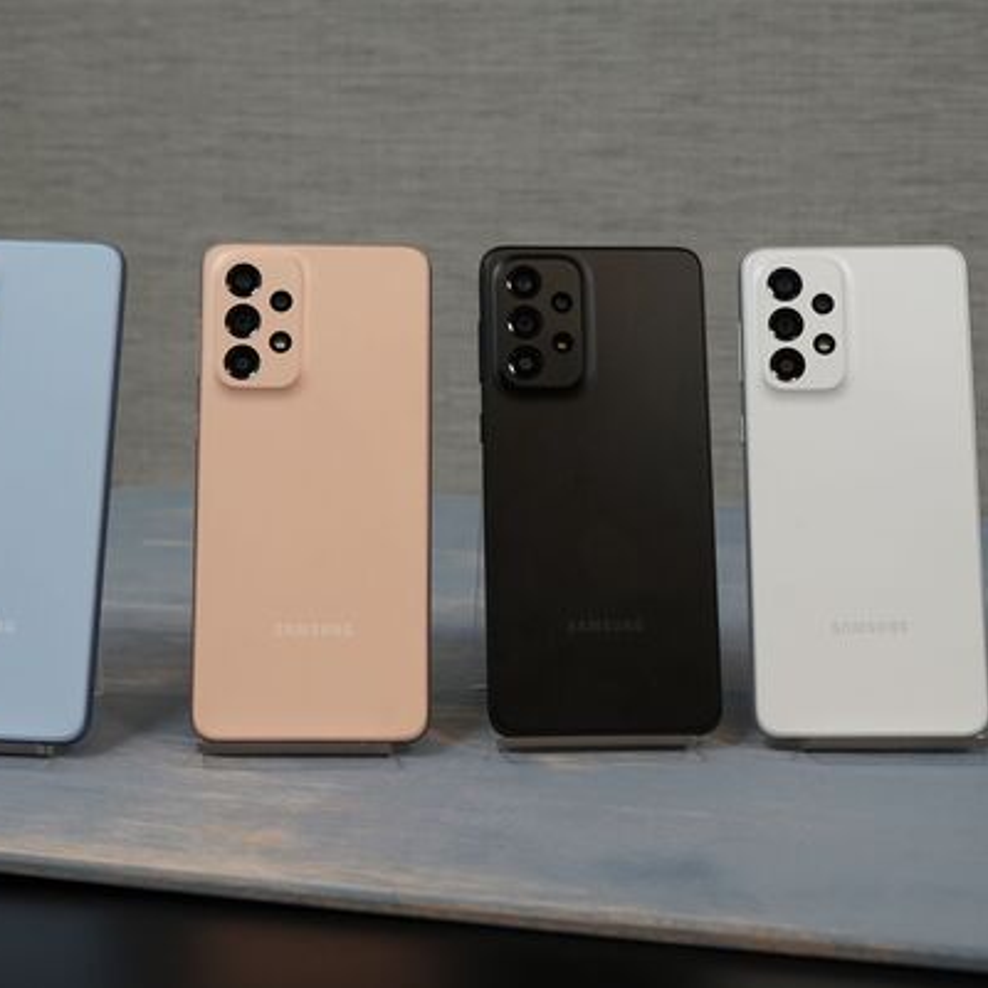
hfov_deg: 36.0
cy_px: 500
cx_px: 408
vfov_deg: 36.1
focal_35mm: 47
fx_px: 1518
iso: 1000
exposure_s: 1/160
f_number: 6.3
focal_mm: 36
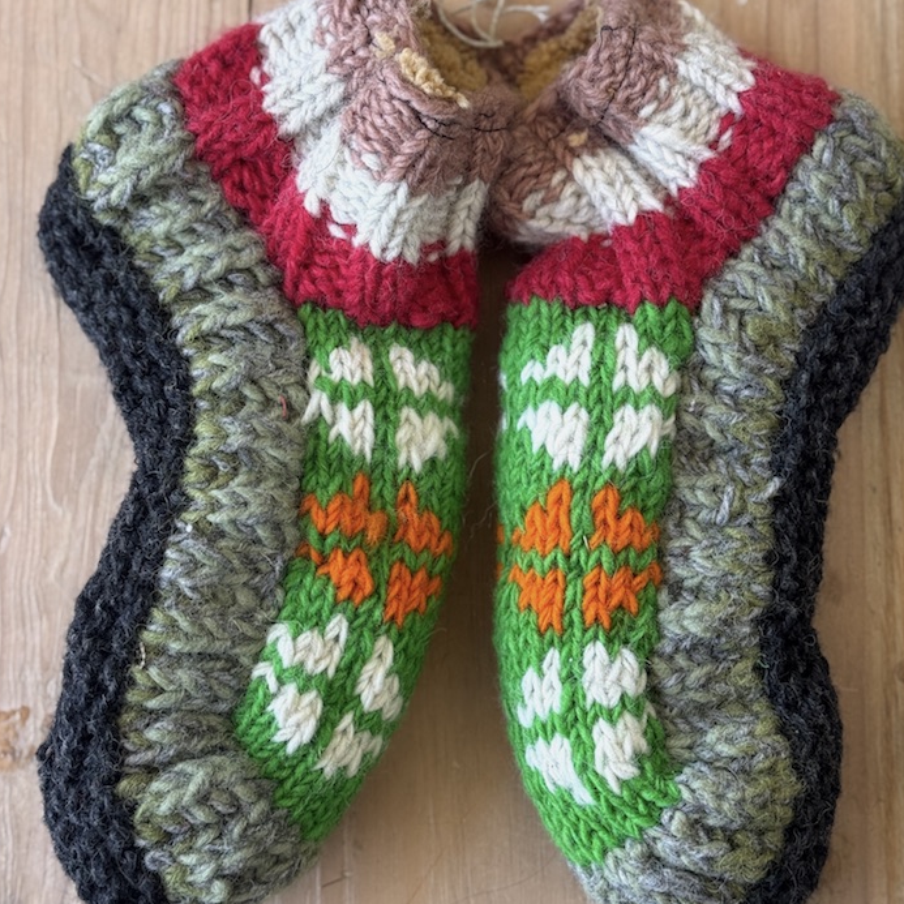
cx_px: 462
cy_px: 410
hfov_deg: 28.2
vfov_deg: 28.1
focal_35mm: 61
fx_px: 1802
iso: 80
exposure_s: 1/121
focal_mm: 6.76
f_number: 1.78
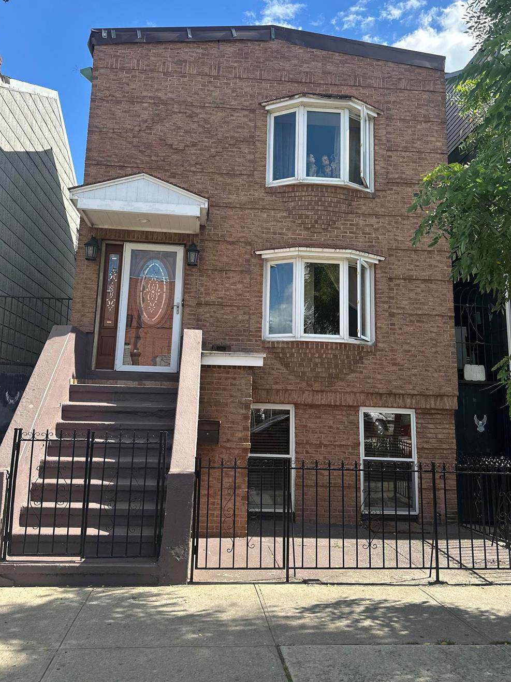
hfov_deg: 49.7
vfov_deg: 63.2
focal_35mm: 28
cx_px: 249
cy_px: 298
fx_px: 551
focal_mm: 6.86
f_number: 1.78
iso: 80
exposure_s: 1/1949
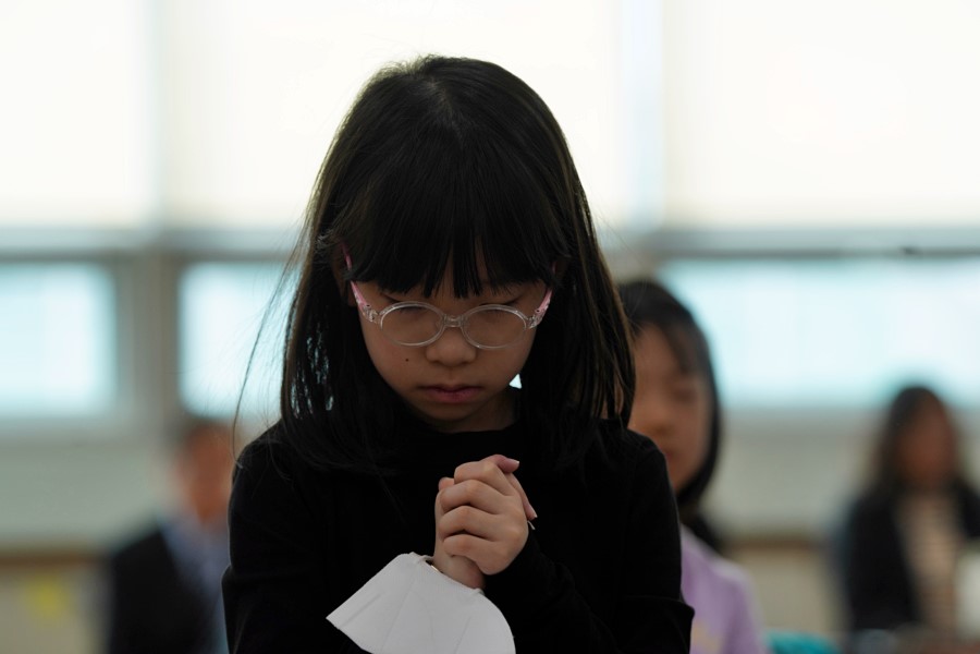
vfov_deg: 9.1
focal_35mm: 150
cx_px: 490
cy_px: 327
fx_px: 4083
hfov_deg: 13.7
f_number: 4
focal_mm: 150
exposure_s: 1/160
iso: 320
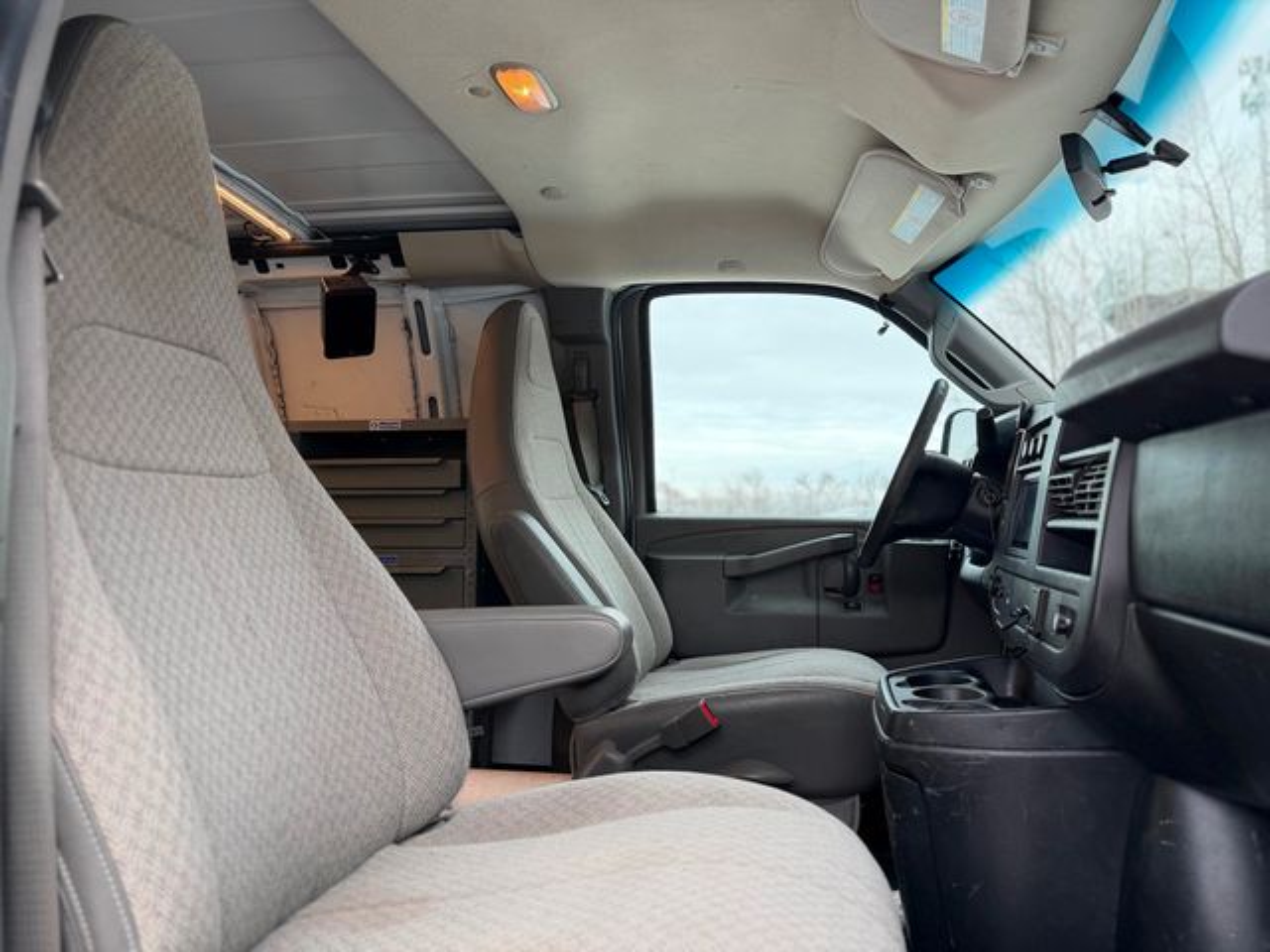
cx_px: 635
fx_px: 881
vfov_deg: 56.8
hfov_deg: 71.6
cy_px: 476
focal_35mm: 24
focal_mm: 6.76
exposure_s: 1/338
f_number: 1.78
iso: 100
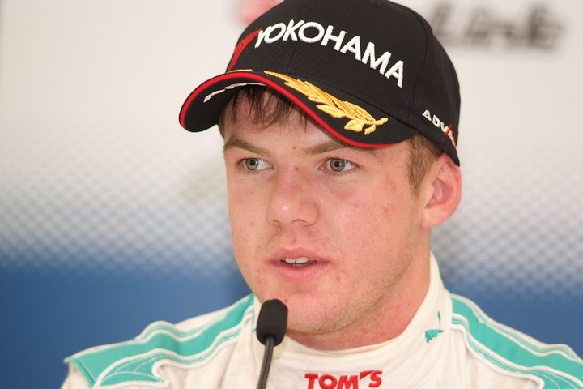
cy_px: 194
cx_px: 292
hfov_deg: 7.6
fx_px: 4372
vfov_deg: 5.1
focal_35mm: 270
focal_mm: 180
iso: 400
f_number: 2.8
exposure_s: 1/125
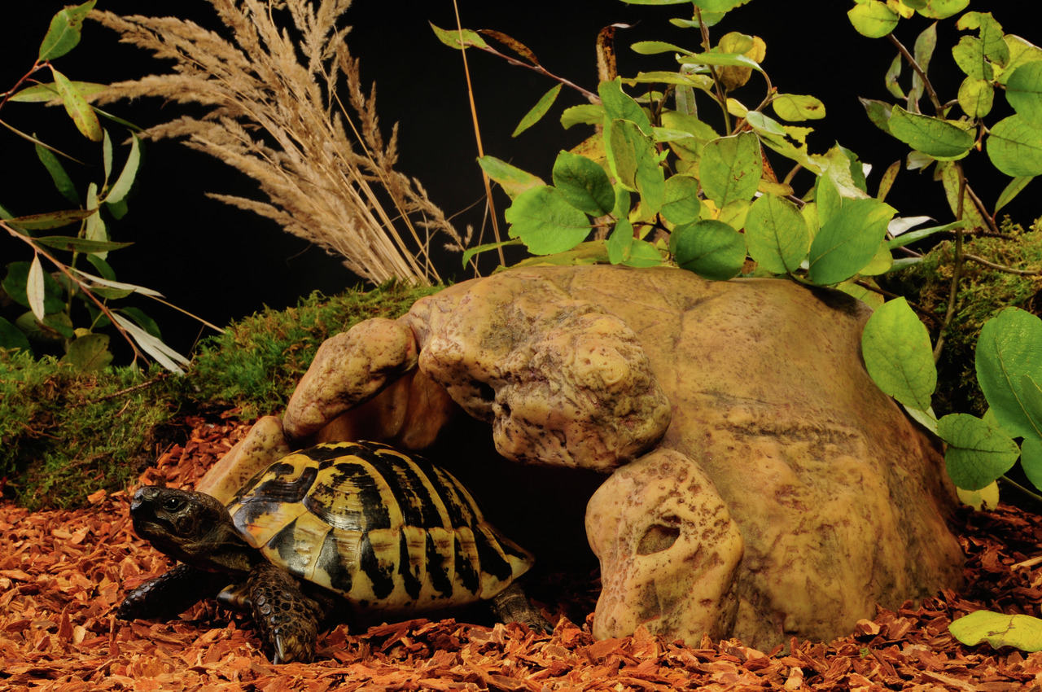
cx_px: 521
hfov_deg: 53.2
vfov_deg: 36.8
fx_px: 1041
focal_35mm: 36
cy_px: 346
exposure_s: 1/160
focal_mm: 24
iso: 200
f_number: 16
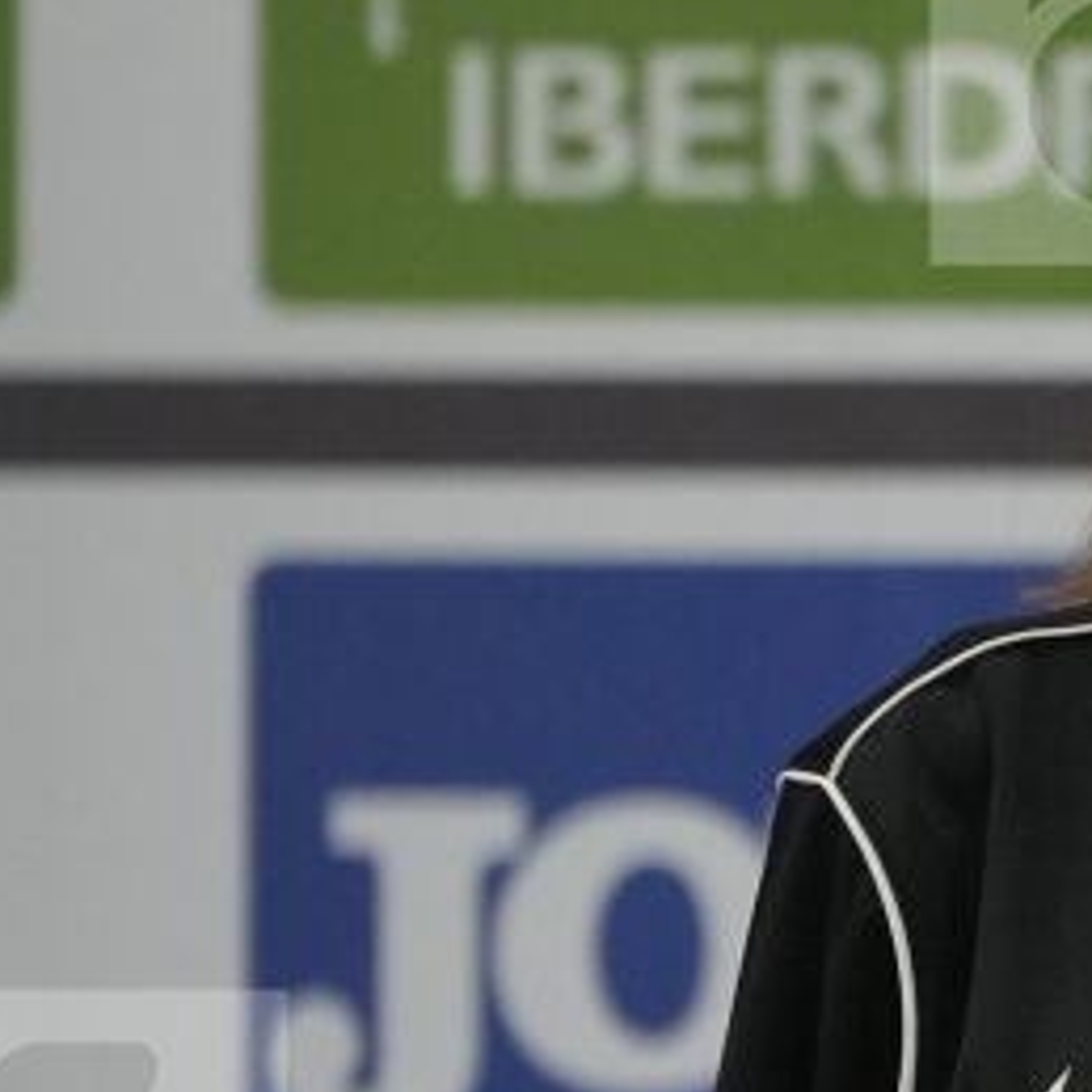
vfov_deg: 1.5
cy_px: 1374
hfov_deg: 1.5
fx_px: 42079
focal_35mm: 1179
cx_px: 1324
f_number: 2.8
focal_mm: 200
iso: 1600
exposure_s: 1/500
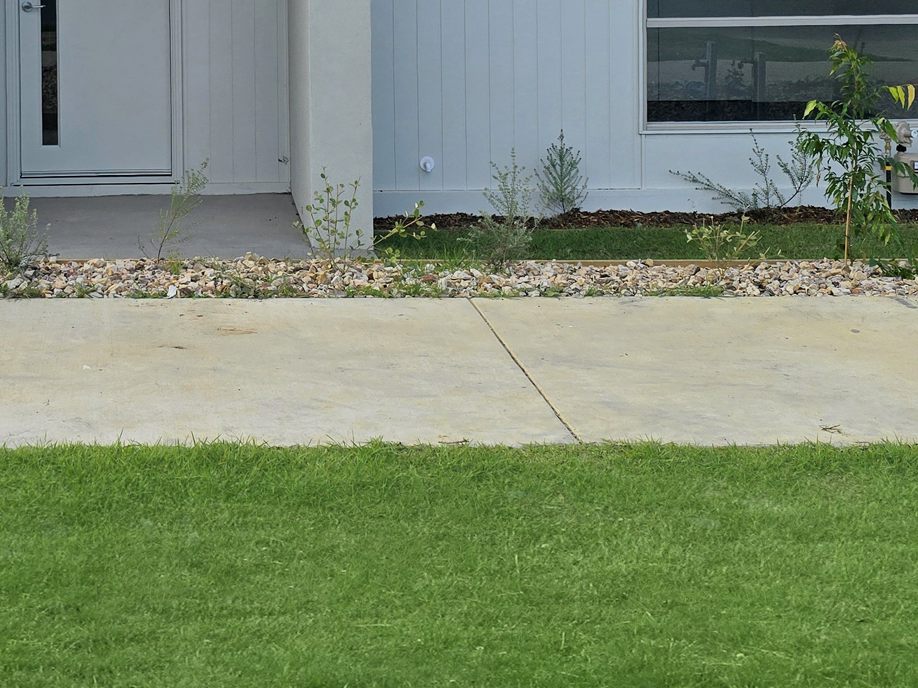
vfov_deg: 24.3
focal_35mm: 57
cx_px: 162
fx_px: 1512
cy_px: -28
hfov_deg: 32.7
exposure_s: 1/767
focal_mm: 6.3
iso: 12
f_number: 1.7
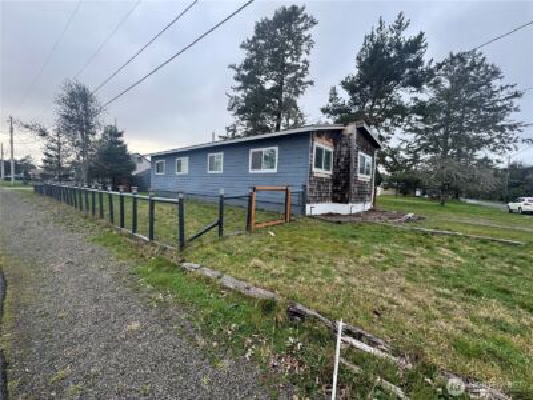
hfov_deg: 102.1
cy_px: 200
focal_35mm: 14
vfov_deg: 85.7
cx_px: 266
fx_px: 216
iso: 40
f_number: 2.2
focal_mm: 2.22
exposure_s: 1/116
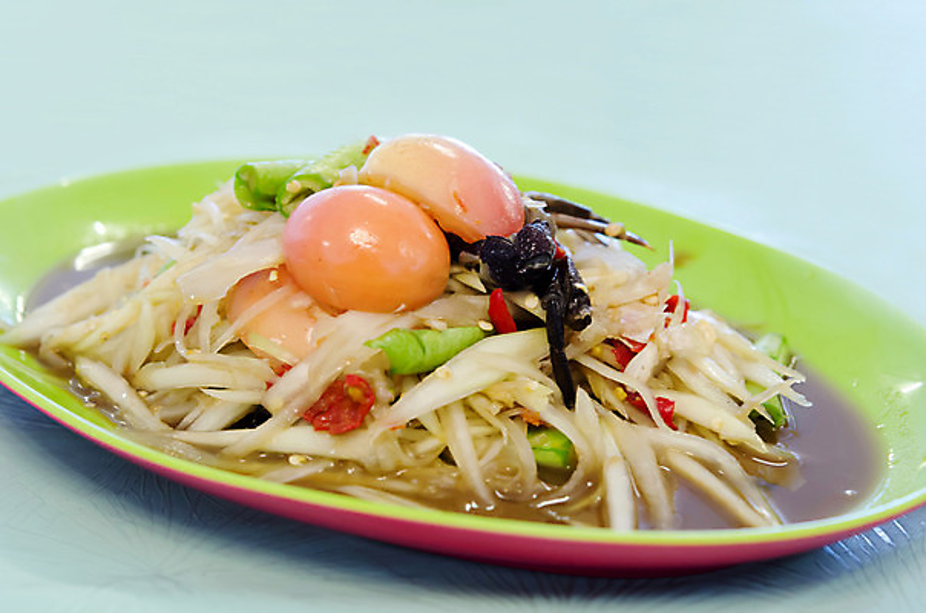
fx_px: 2310
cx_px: 463
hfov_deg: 22.7
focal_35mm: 90
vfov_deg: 15.1
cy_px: 306
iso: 1250
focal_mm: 60
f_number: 6.3
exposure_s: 1/30
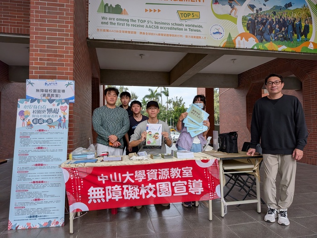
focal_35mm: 24
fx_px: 220
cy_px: 119
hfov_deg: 71.6
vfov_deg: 56.8
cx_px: 158
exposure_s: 1/962
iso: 32
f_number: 1.7
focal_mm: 4.53
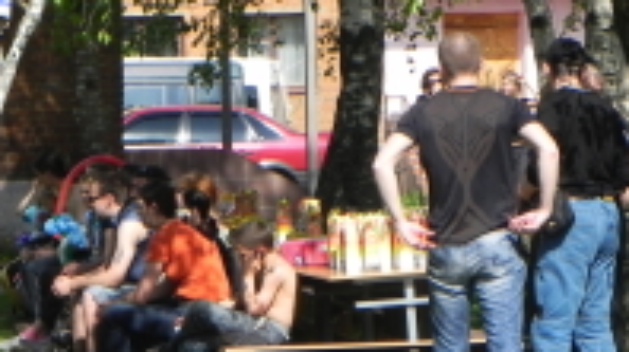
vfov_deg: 4.7
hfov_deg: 8.3
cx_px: 29
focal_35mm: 258
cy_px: 235
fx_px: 4300
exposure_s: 1/294
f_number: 6.3
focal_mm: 20.8
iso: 160
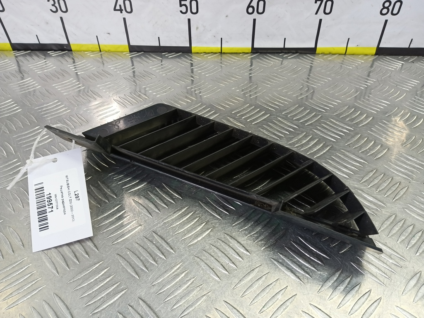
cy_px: 159
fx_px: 282
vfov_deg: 58.9
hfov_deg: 73.9
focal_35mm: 23
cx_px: 212
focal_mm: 4.11
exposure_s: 1/50
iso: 153
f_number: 1.6
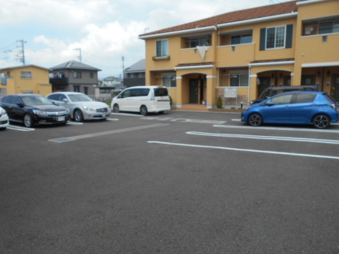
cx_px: 170
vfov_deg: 53.1
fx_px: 255
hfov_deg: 67.3
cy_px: 127
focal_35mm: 26
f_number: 3.2
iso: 80
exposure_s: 1/800
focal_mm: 4.6
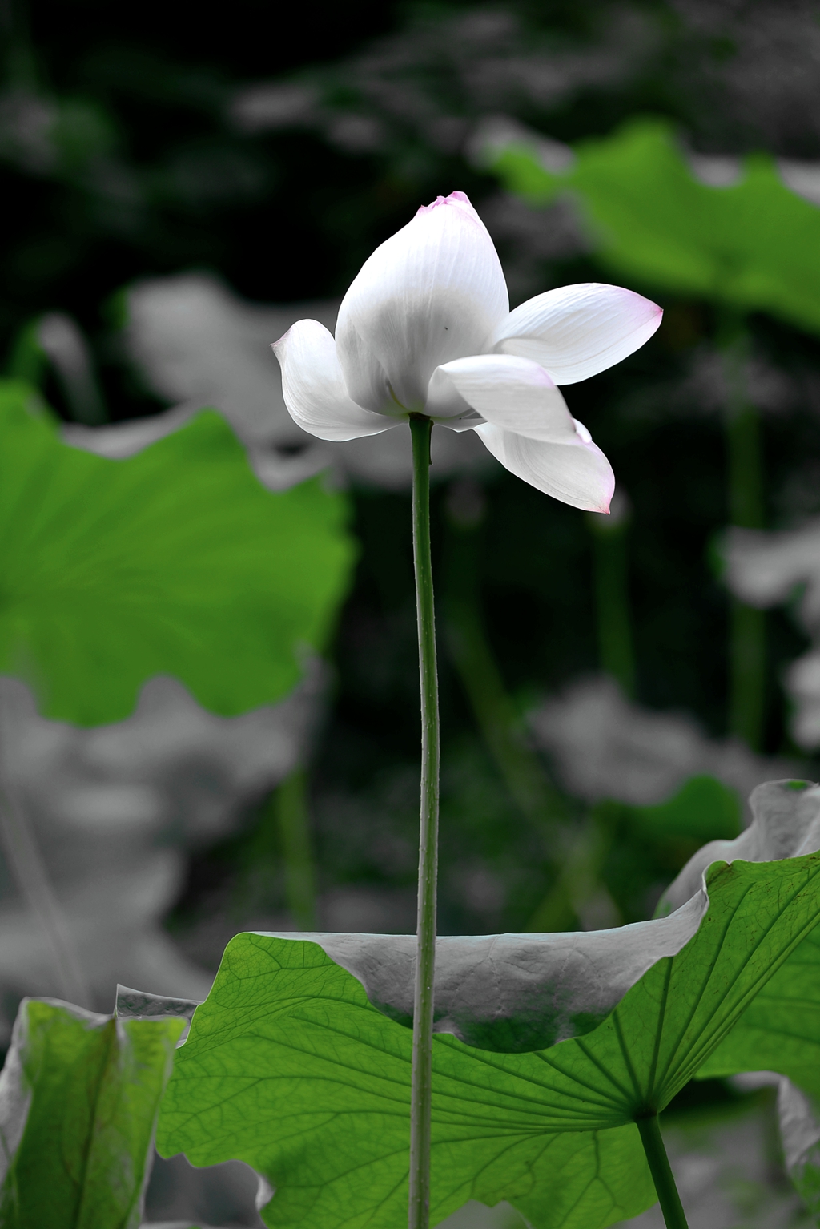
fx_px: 6827
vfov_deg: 10.3
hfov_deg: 6.9
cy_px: 614
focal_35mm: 200
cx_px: 410
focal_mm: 200
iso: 320
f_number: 4.5
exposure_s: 1/400
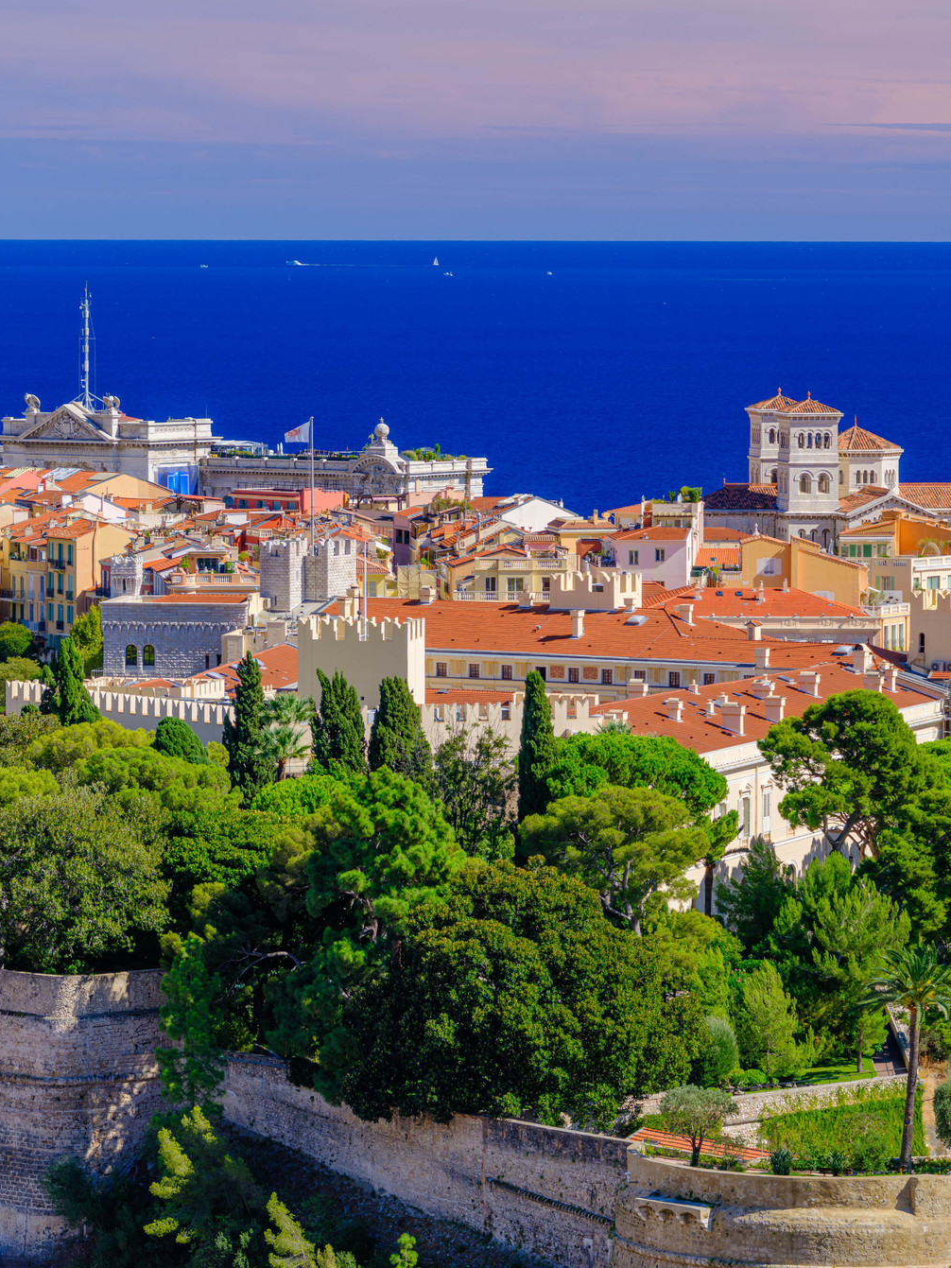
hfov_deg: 8.9
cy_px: 690
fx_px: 6116
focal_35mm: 167
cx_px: 474
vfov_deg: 11.8
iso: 200
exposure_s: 1/60
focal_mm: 132.9
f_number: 8
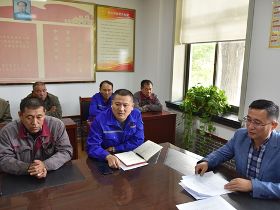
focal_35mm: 27
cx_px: 141
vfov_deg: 51.4
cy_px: 105
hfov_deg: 65.3
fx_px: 219
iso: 400
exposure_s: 1/60
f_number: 4
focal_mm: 24
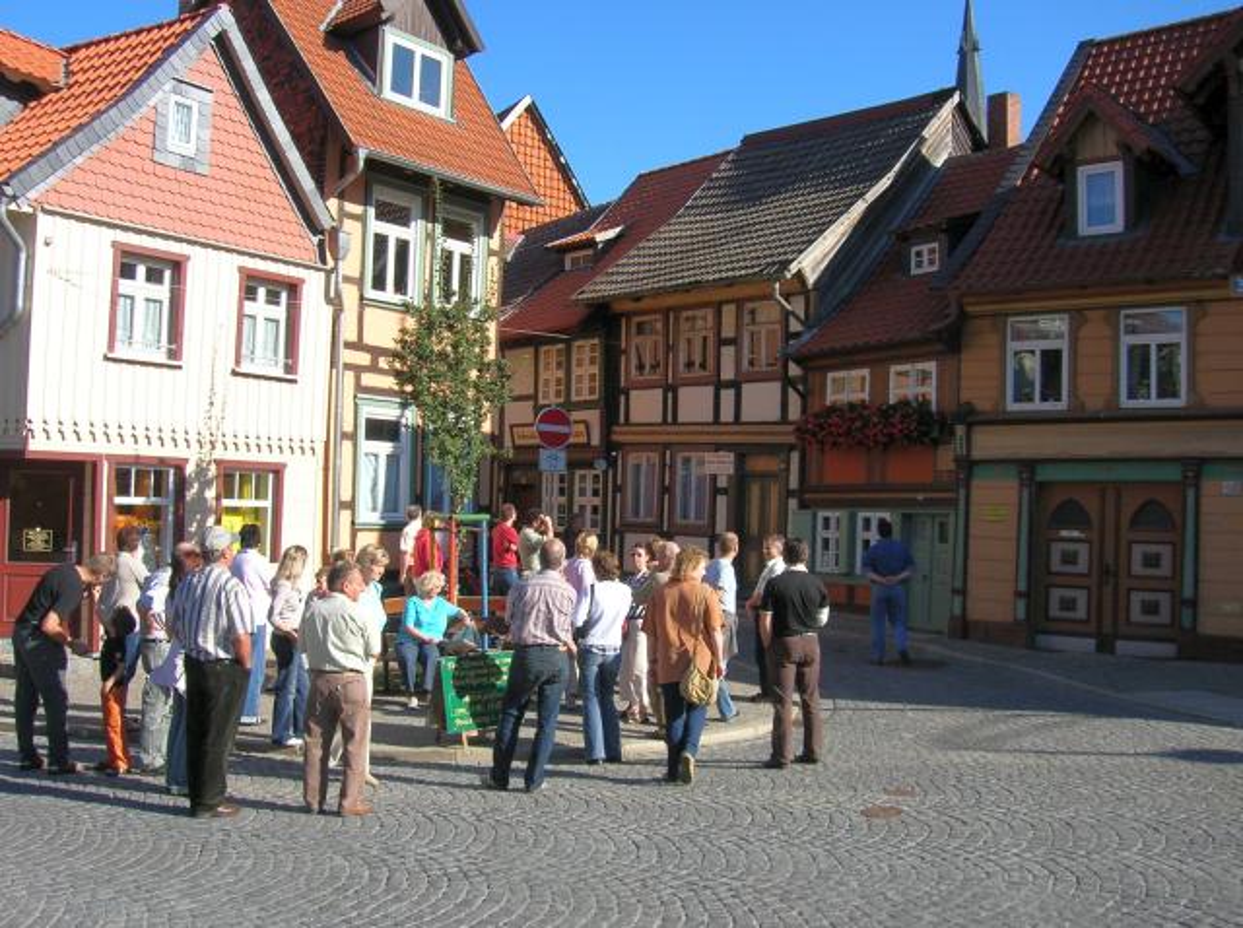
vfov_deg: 41.7
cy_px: 464
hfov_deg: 54.0
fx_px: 1219
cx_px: 622
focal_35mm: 34
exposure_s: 1/280
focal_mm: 5.7
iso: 50
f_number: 4.9
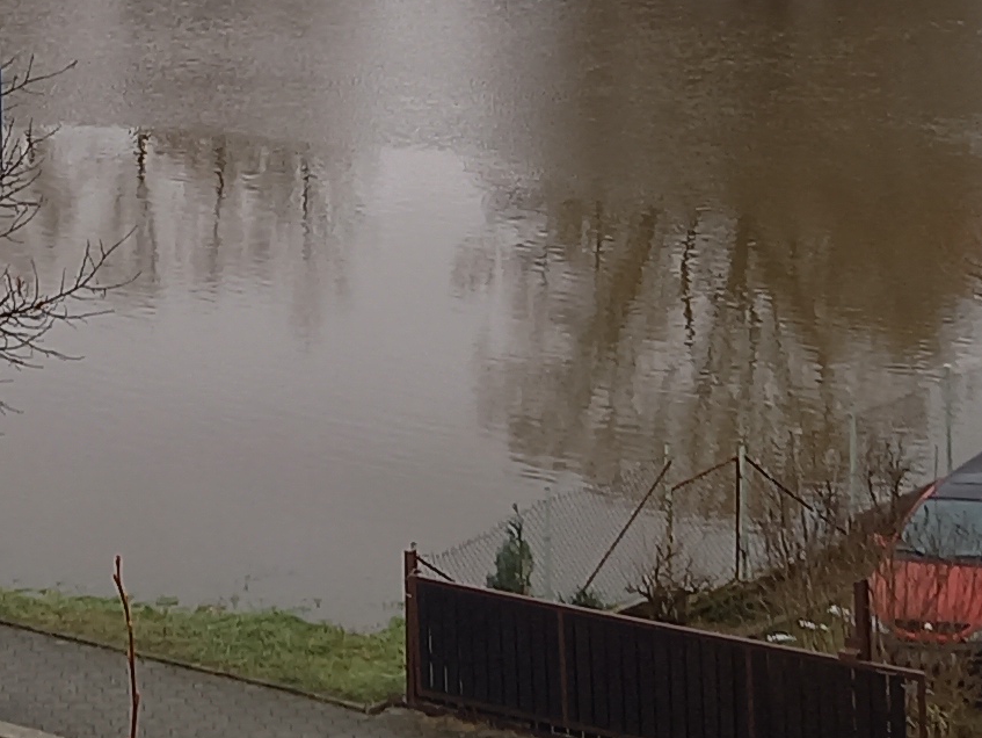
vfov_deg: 12.3
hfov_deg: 16.6
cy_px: -91
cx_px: 313
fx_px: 3349
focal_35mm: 118
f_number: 1.8
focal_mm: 4.65
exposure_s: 1/105
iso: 50
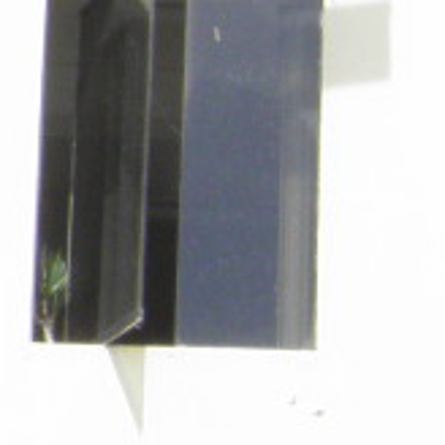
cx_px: 838
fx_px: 3520
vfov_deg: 6.7
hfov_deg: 7.0
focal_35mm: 242
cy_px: 1210
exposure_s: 1/160
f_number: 5.7
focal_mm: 4.9
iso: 50
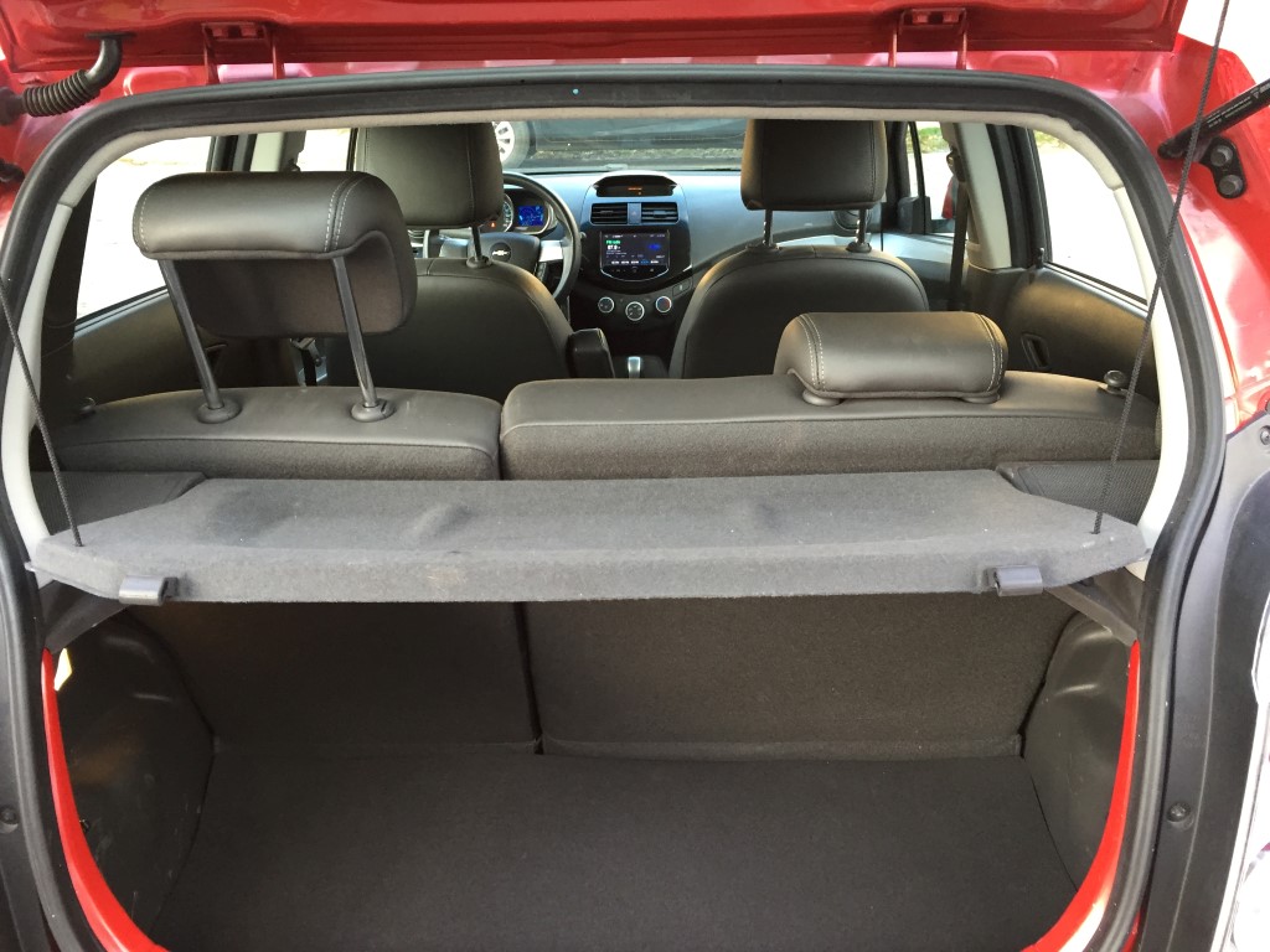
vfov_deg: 48.2
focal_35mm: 29
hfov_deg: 61.7
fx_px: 1064
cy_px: 476
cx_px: 635
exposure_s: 1/30
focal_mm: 4.15
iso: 50
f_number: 2.2
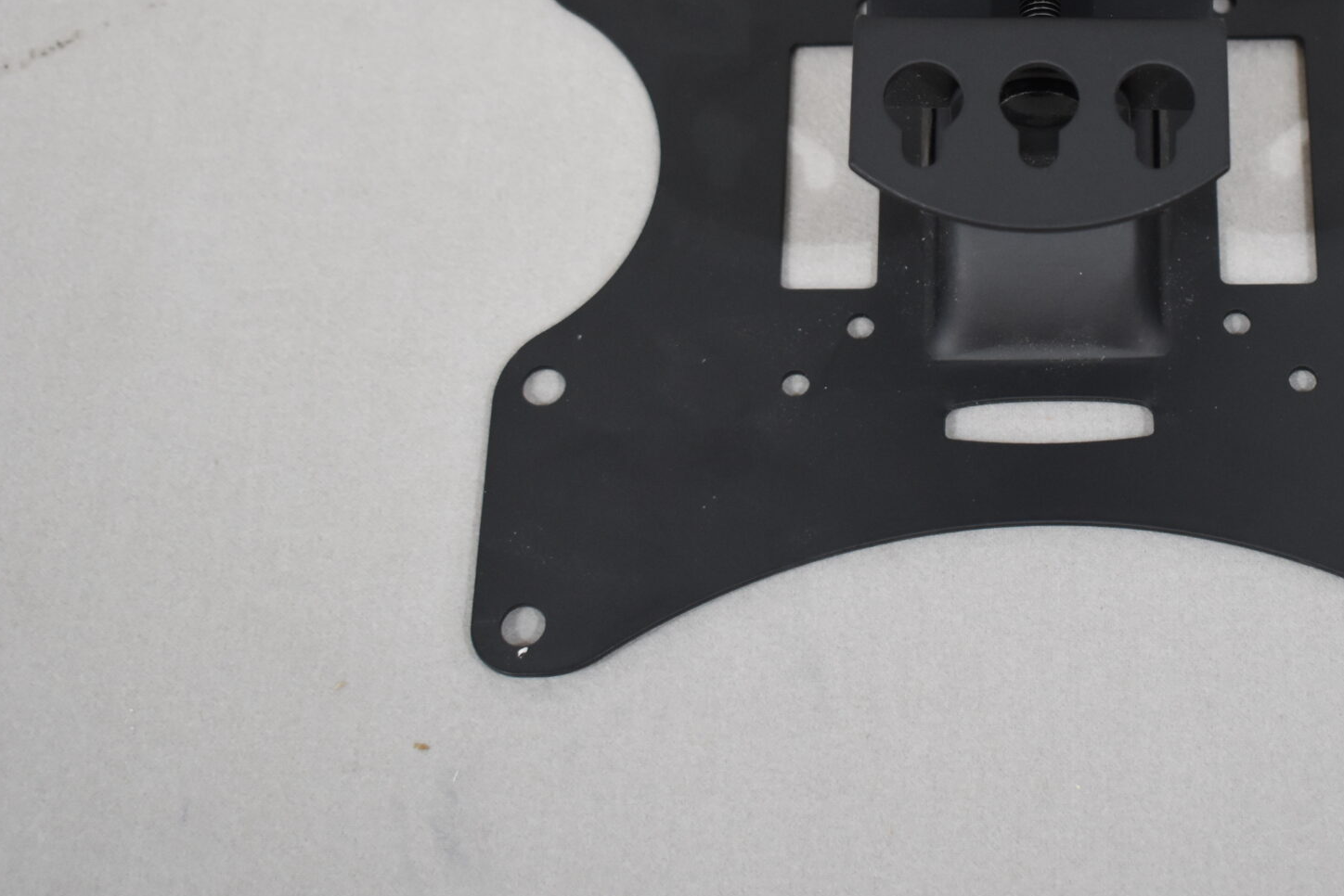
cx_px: 1016
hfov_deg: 26.0
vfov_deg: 17.5
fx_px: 2871
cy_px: 128
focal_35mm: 77
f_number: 4.2
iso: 800
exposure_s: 1/200
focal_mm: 29
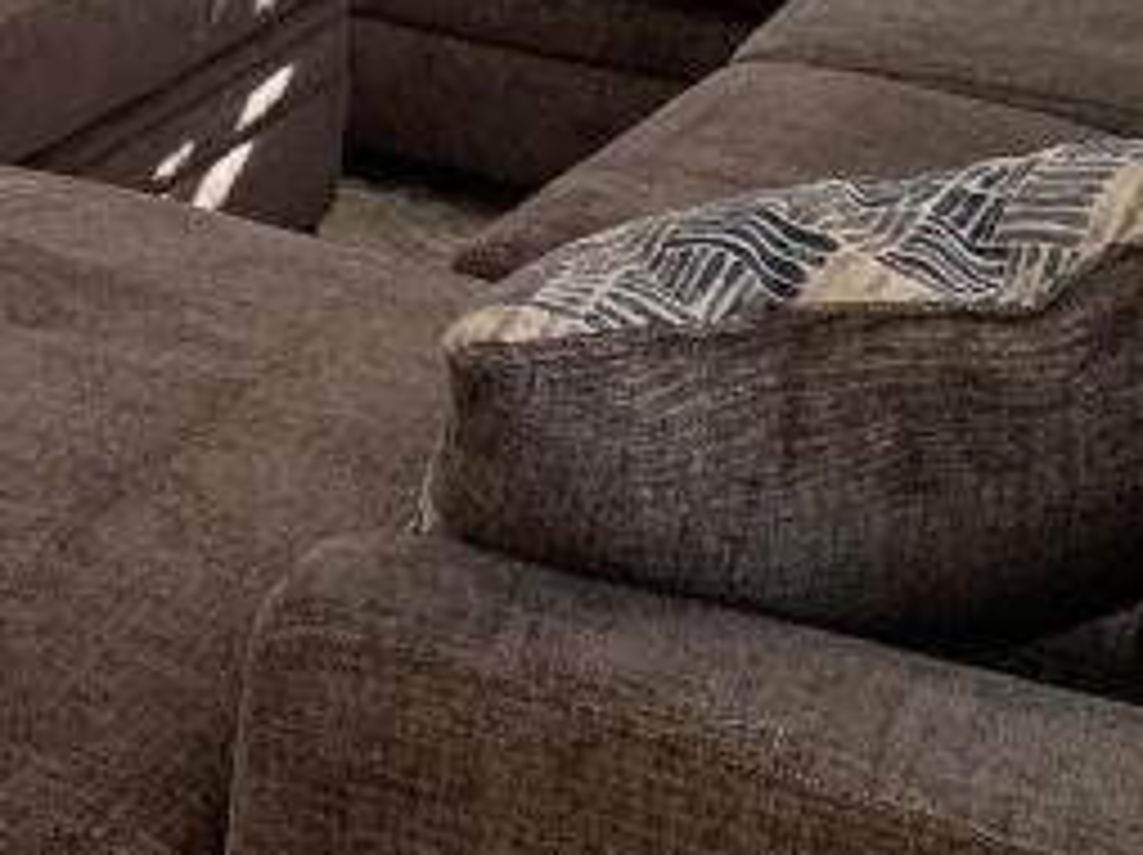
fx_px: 3464
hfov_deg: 18.2
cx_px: -36
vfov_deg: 13.6
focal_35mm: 105
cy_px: -194
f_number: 1.8
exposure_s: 1/60
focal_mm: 4.25
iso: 125
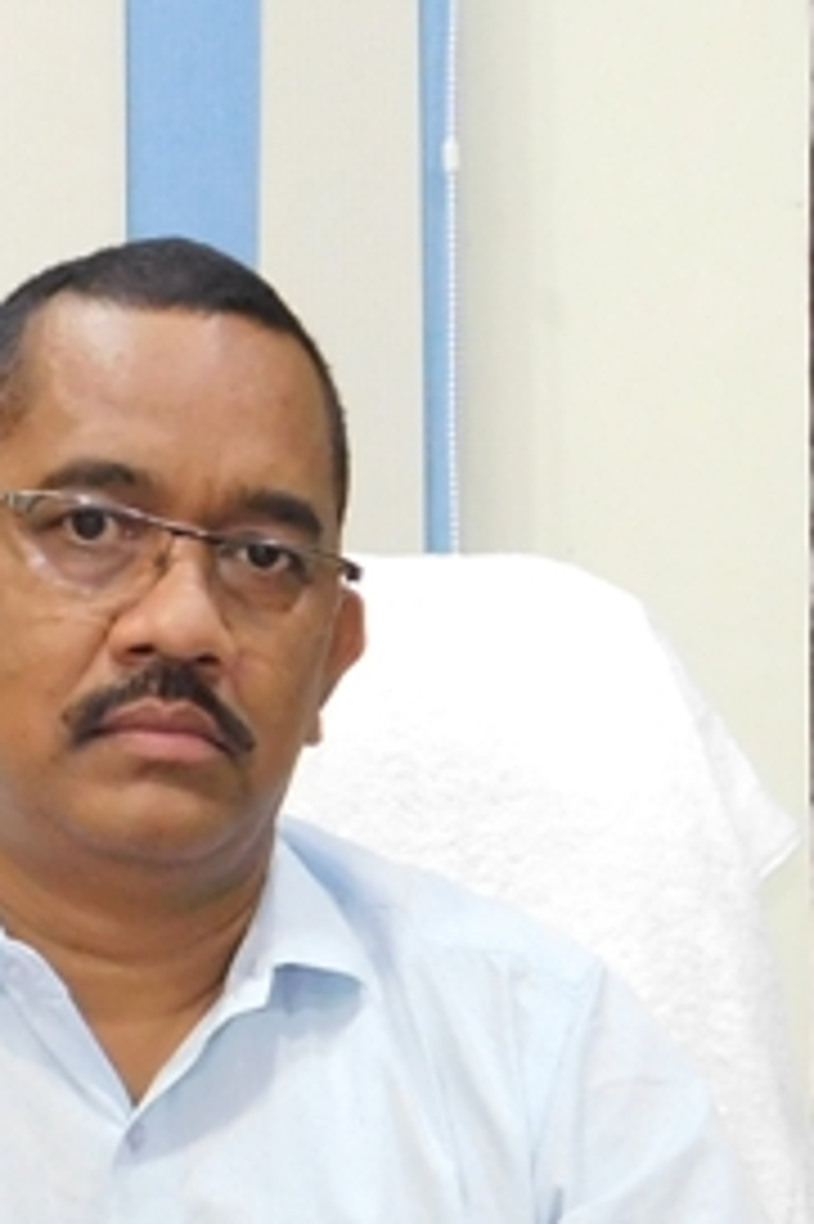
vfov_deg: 14.6
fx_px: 4788
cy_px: 688
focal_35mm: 141
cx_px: 54
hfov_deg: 9.7
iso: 400
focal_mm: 6.3
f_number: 3.5
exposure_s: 1/20
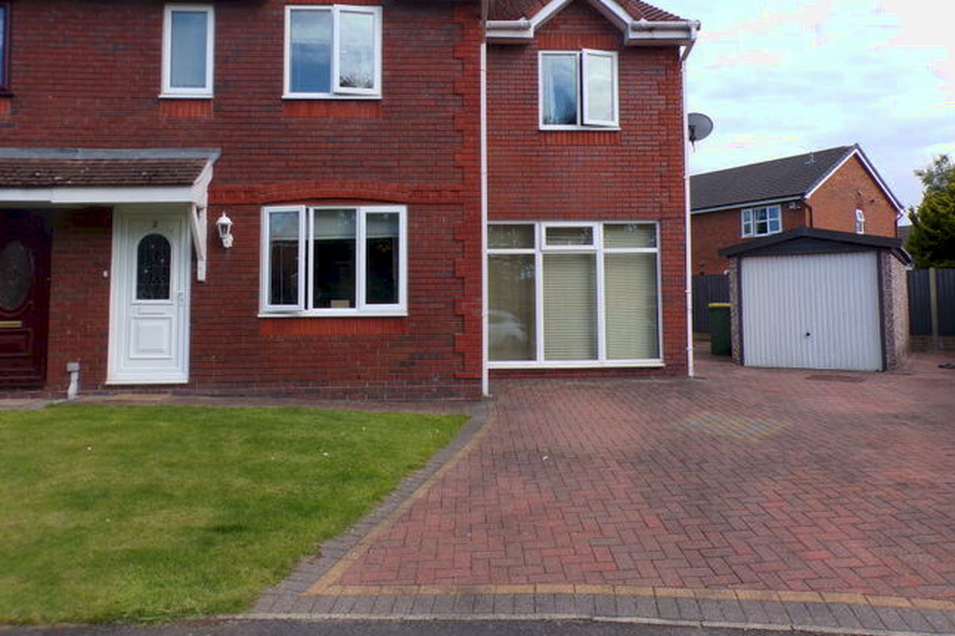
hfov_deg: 67.4
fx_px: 716
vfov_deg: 47.7
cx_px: 493
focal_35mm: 27
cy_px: 259
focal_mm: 4.3
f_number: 5.8
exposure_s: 1/200
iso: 80
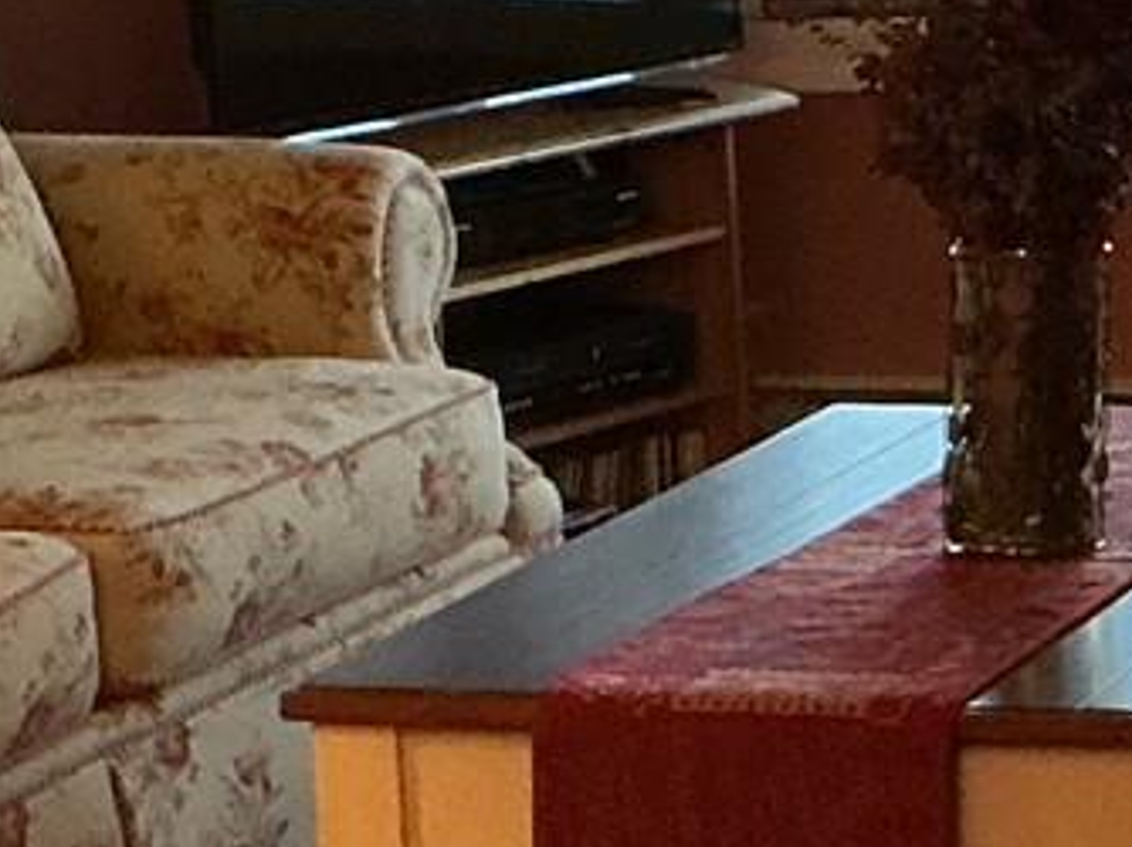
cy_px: 478
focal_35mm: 178
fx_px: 5817
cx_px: 1562
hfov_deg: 10.8
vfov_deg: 8.3
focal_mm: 3
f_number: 1.8
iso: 250
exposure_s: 1/60
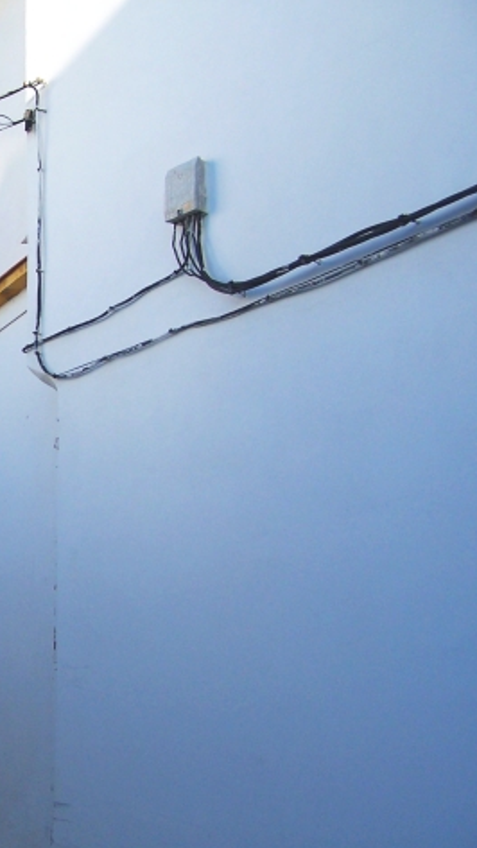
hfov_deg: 20.1
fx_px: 1259
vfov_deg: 37.2
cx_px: -91
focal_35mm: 56
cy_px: 427
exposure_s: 1/500
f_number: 2.8
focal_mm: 6.3
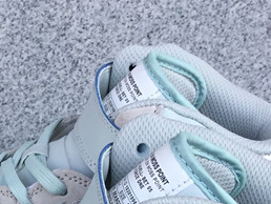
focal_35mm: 96
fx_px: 752
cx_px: 36
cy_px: 272
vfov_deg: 14.7
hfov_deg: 20.1
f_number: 2.4
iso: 25
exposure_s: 1/443
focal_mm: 3.3
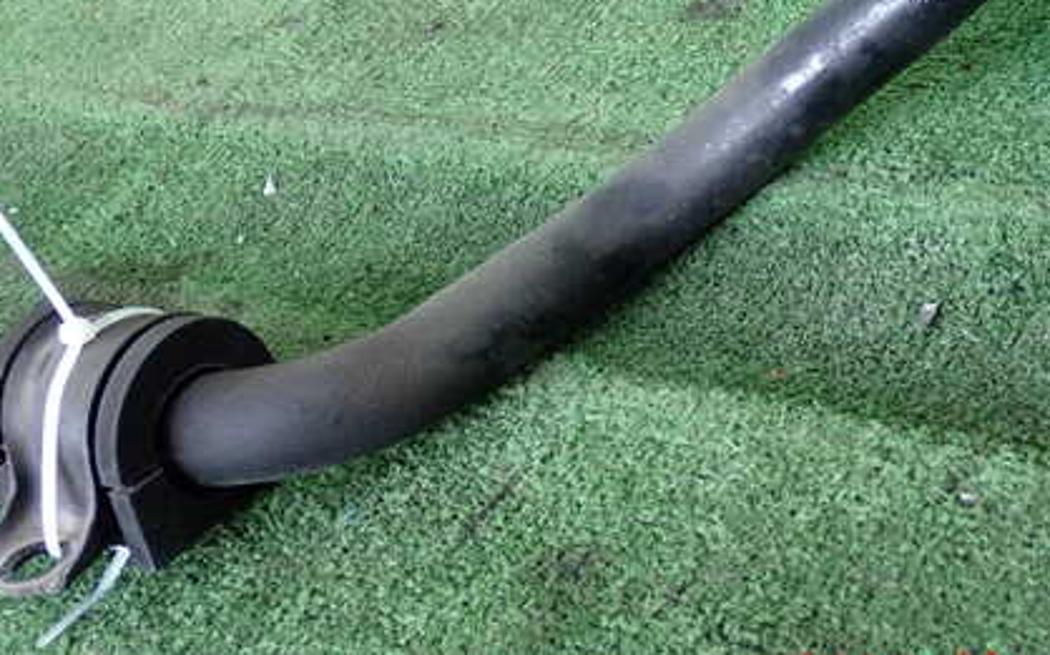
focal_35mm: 67
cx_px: 615
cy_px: 146
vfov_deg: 19.2
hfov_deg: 30.6
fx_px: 1917
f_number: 2.9
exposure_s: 1/125
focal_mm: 7.84
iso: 640
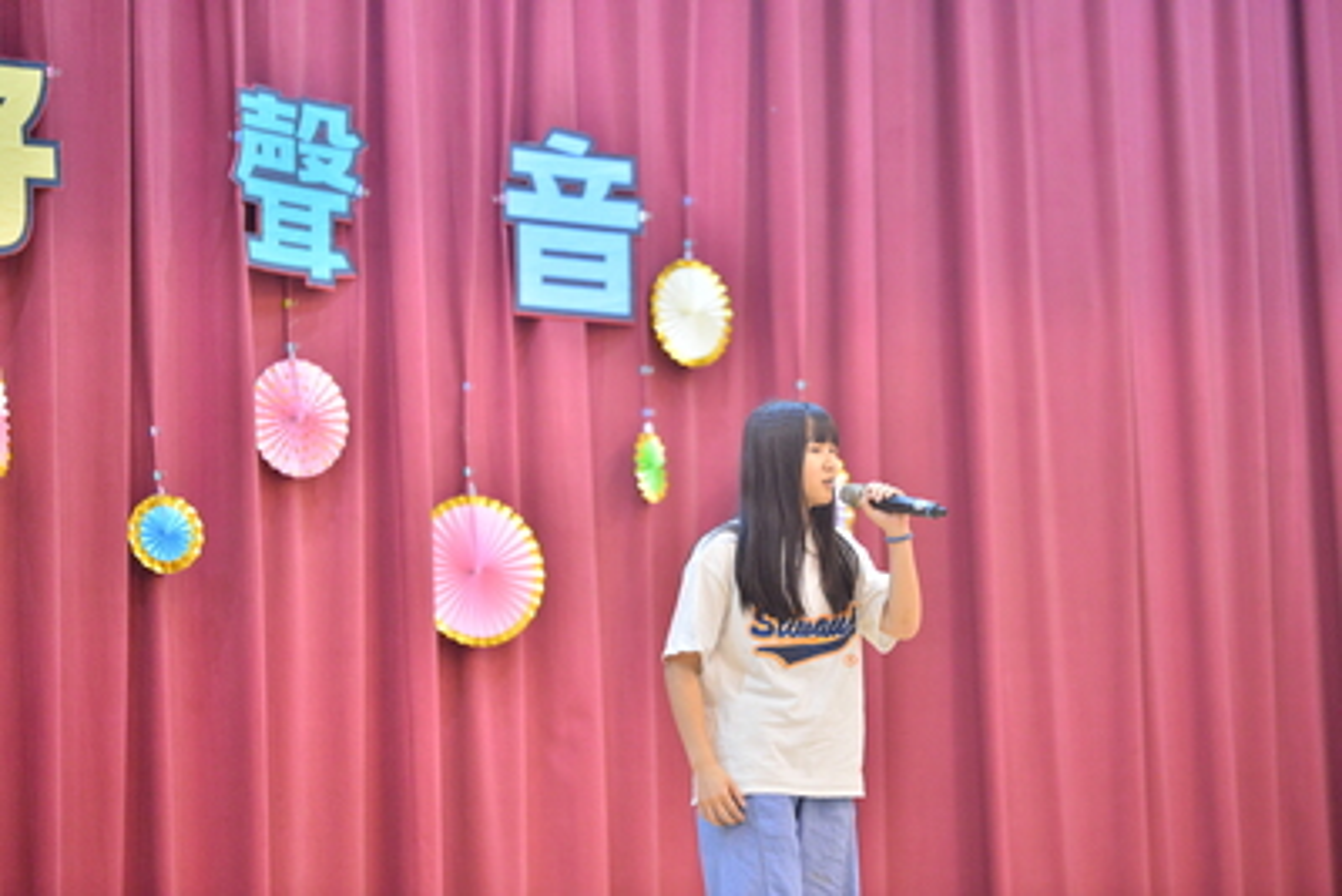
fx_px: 5780
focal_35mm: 155
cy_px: 448
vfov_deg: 8.9
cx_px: 671
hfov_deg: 13.2
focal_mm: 155
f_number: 2.8
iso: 3200
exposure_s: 1/250
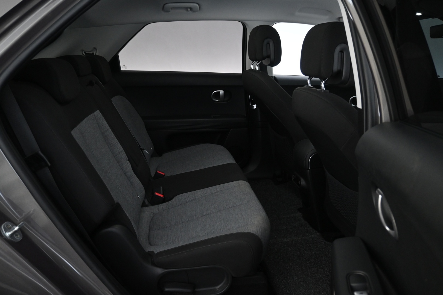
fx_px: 360
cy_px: 148
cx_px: 222
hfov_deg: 63.2
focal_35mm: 29
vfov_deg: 44.6
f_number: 3.8
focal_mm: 19.5
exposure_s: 1/30
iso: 1600
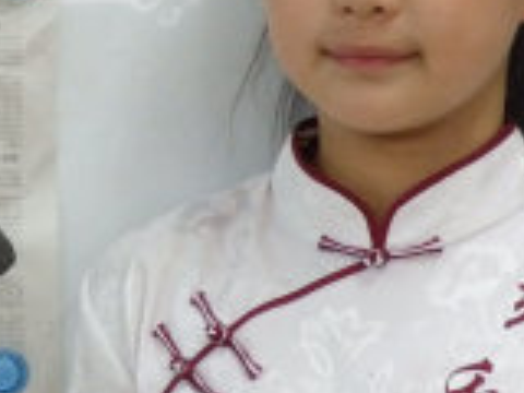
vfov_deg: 9.8
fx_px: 2271
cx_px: 43
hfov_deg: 13.0
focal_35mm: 150
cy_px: 31
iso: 800
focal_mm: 8.9
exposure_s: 1/80
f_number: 4
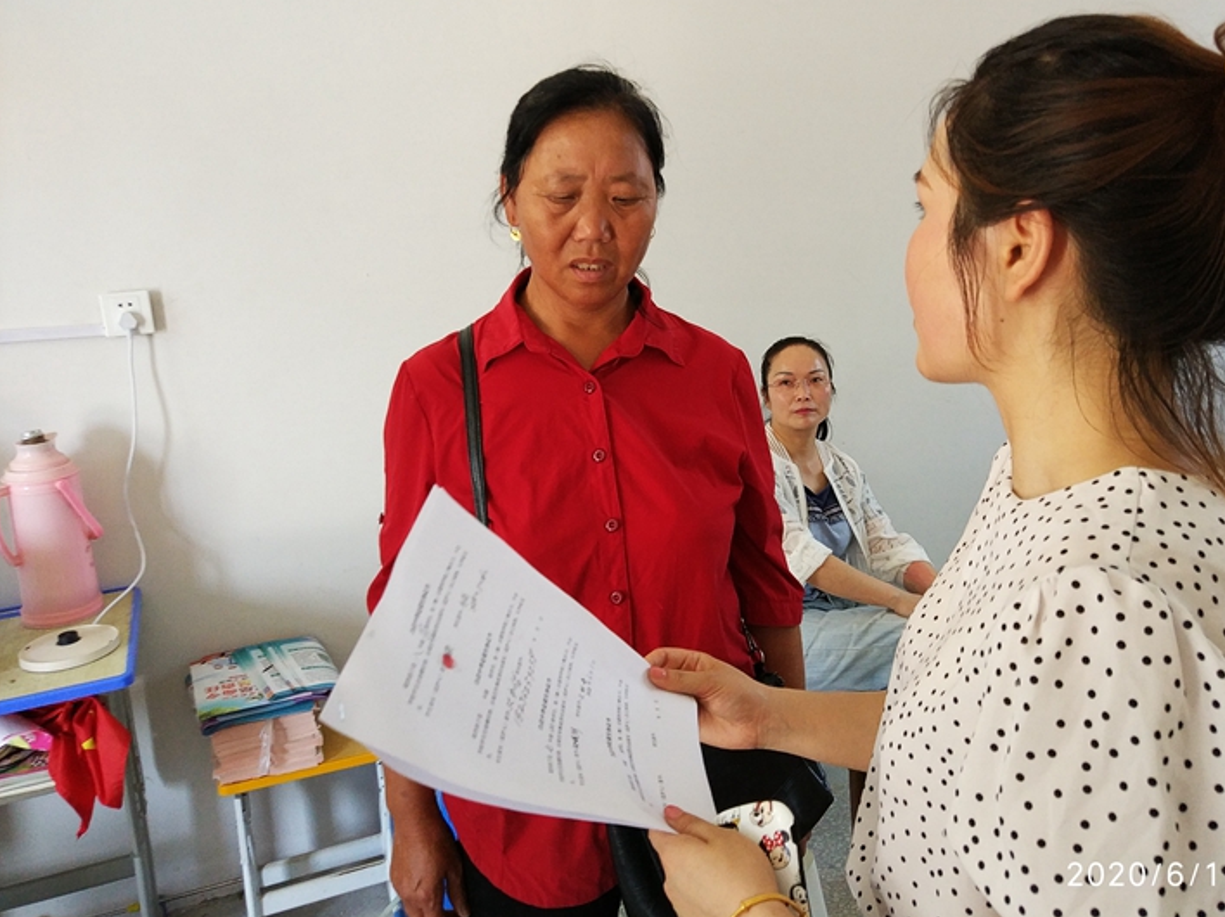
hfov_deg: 67.1
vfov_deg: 52.9
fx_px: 919
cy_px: 413
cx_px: 689
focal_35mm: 26
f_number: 2
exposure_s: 1/100
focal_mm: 4.06
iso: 640
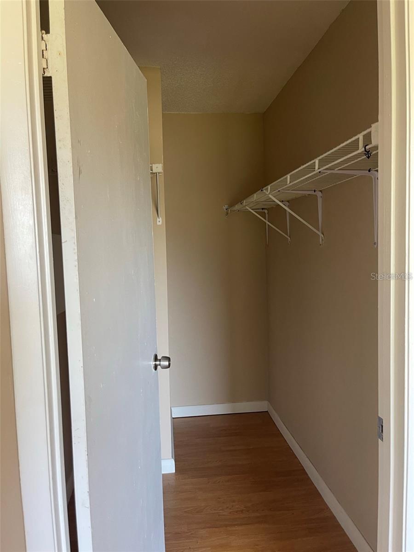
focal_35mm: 26
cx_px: 207
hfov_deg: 53.1
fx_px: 415
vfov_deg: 67.3
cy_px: 276
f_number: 1.6
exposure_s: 1/74
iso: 125
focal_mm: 5.1
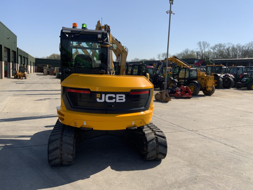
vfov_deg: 48.2
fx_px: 212
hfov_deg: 61.7
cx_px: 126
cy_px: 95
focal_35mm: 29
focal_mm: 3
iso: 16
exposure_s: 1/2320
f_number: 1.8
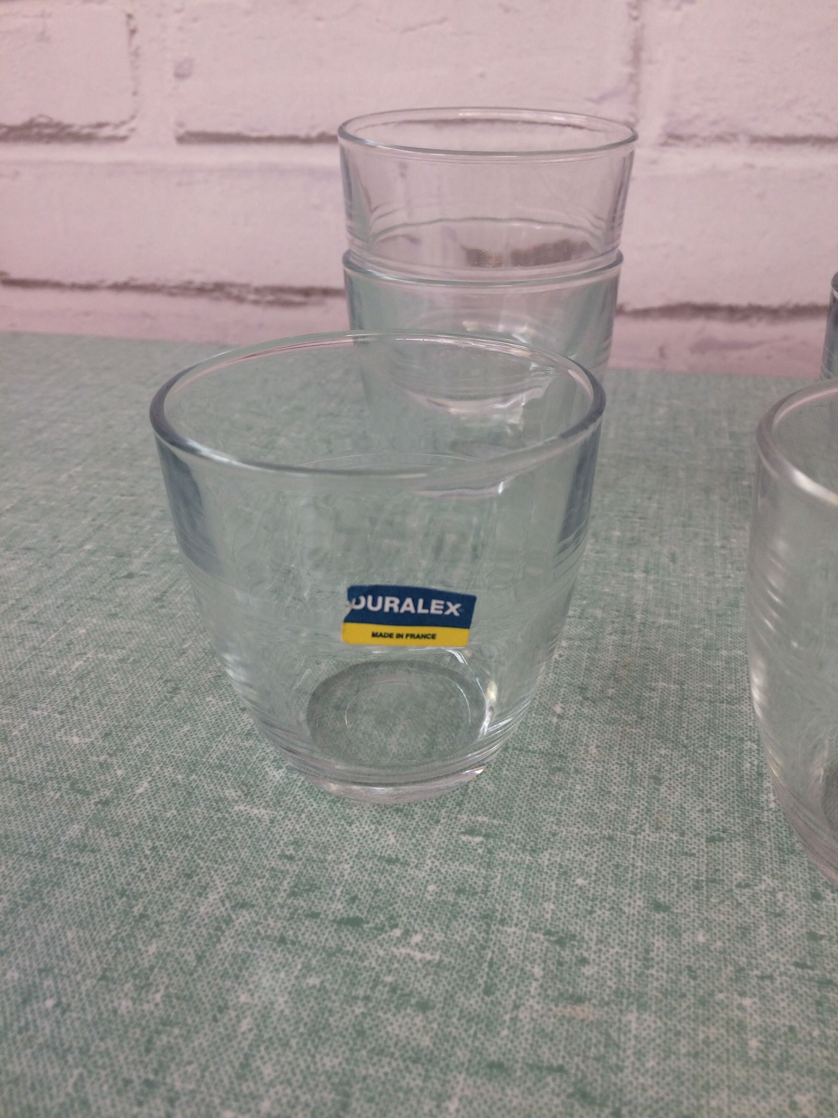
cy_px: 559
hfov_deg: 48.2
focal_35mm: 29
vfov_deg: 61.7
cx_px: 419
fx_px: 936
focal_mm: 4.15
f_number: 2.2
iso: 40
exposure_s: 1/100
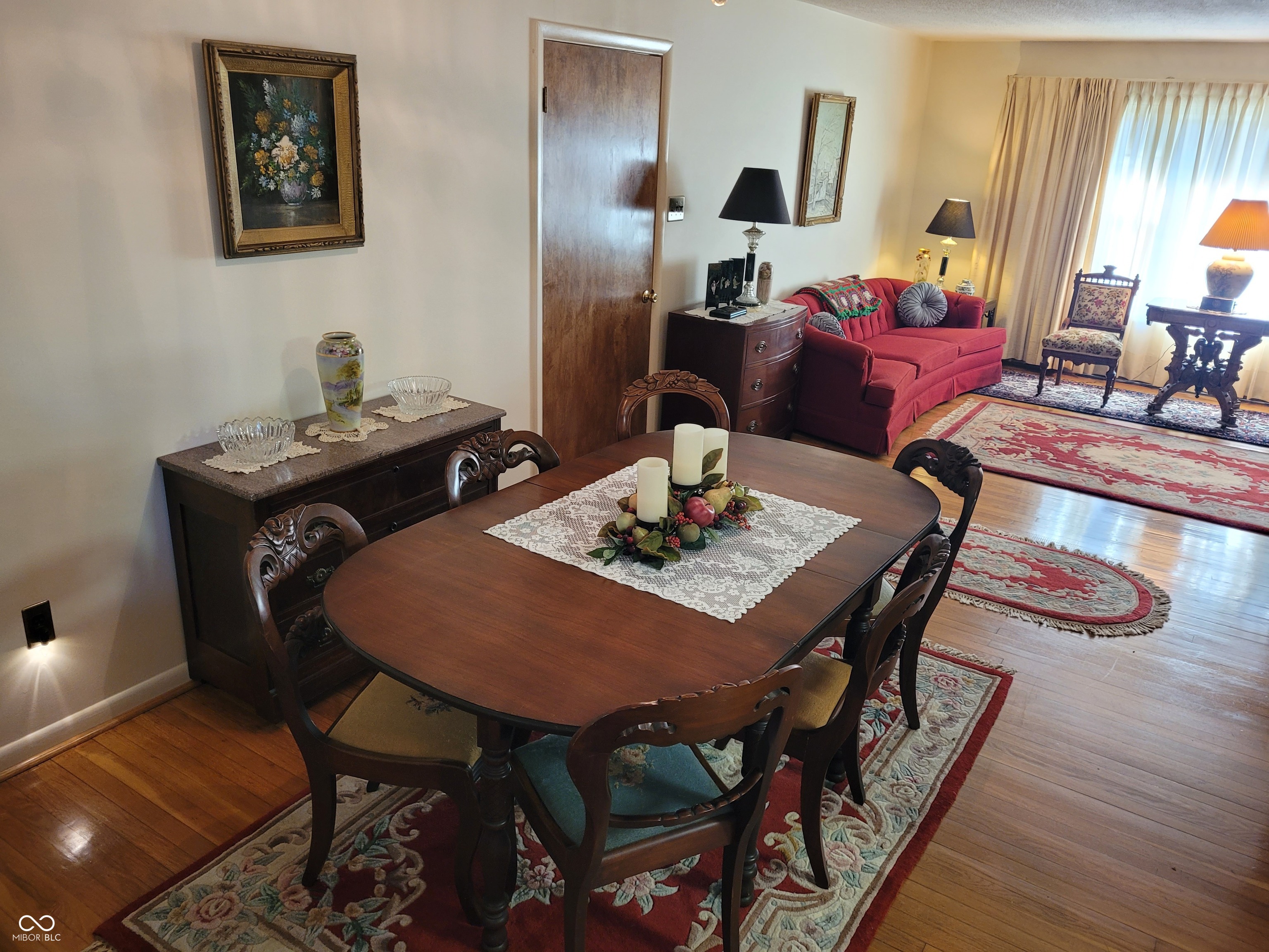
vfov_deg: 53.1
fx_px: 953
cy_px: 476
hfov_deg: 67.3
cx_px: 634
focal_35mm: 26
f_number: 1.8
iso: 200
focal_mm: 5.4
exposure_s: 1/40
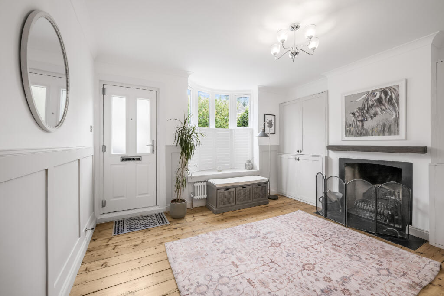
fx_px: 173
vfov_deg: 81.2
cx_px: 222
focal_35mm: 14
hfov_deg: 104.2
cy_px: 148
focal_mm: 14
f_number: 11
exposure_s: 1/6
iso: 64
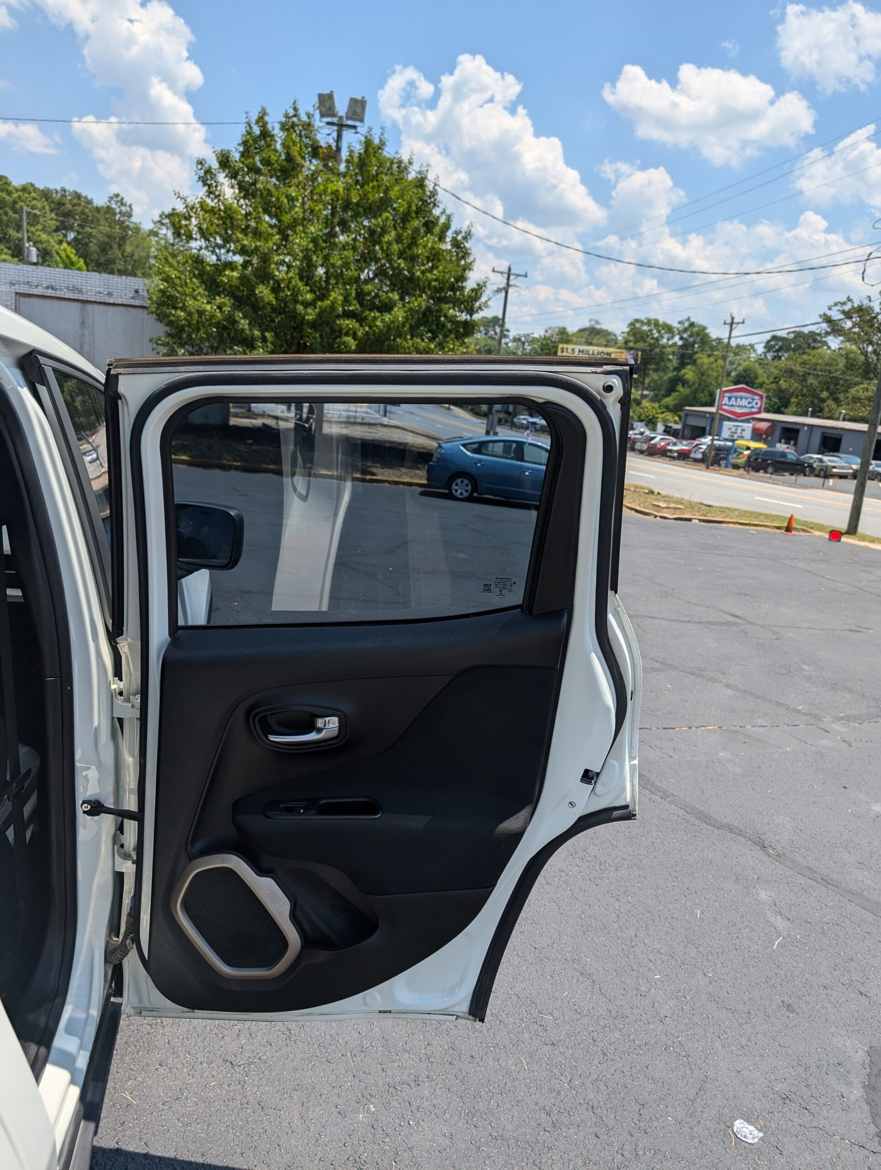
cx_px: 440
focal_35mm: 24
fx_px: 812
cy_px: 585
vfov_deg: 71.5
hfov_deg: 56.9
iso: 20
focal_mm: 6.9
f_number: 1.68
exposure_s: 1/1066
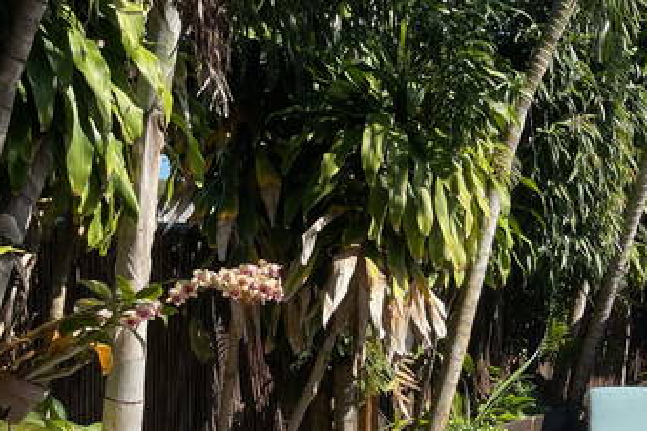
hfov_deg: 28.3
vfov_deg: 21.2
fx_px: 1132
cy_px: 366
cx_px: 750
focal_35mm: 63
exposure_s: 1/2092
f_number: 1.6
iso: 32
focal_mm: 4.2
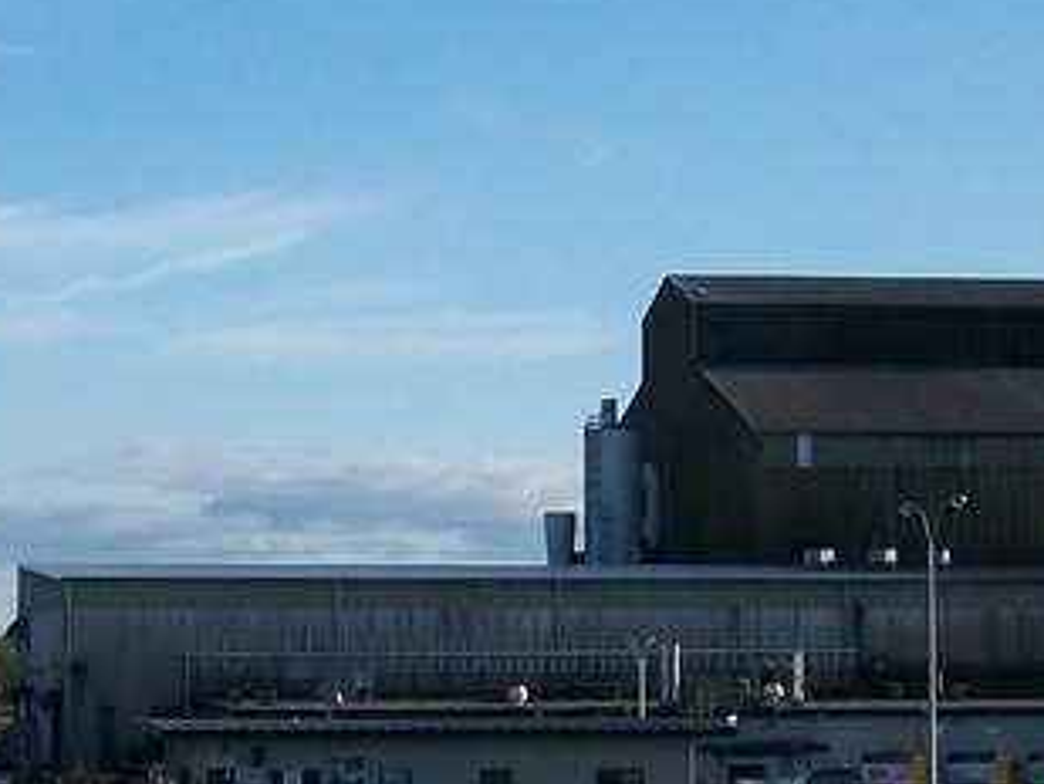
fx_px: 3440
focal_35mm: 114
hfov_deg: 16.9
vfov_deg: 13.0
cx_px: -15
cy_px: 460
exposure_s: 1/500
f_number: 4.8
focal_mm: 6
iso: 80
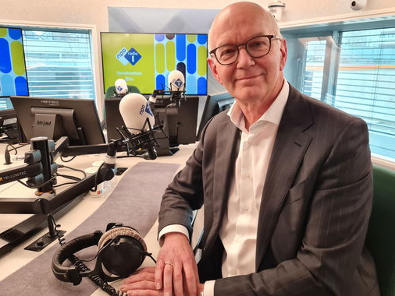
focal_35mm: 29
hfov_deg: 61.6
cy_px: 141
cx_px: 211
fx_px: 331
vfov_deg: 48.2
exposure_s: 1/50
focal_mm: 5.4
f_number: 1.8
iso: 200
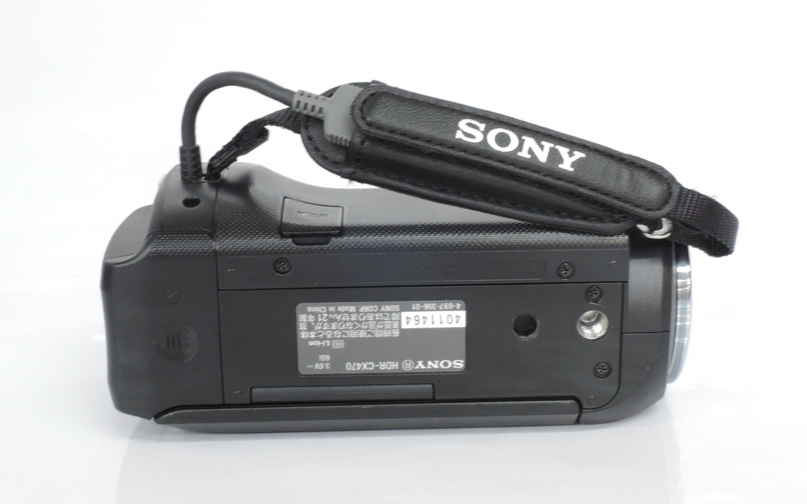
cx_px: 402
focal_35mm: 64
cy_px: 254
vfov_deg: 20.3
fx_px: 1408
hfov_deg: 32.0
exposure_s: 1/13
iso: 800
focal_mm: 12.8
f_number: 7.3
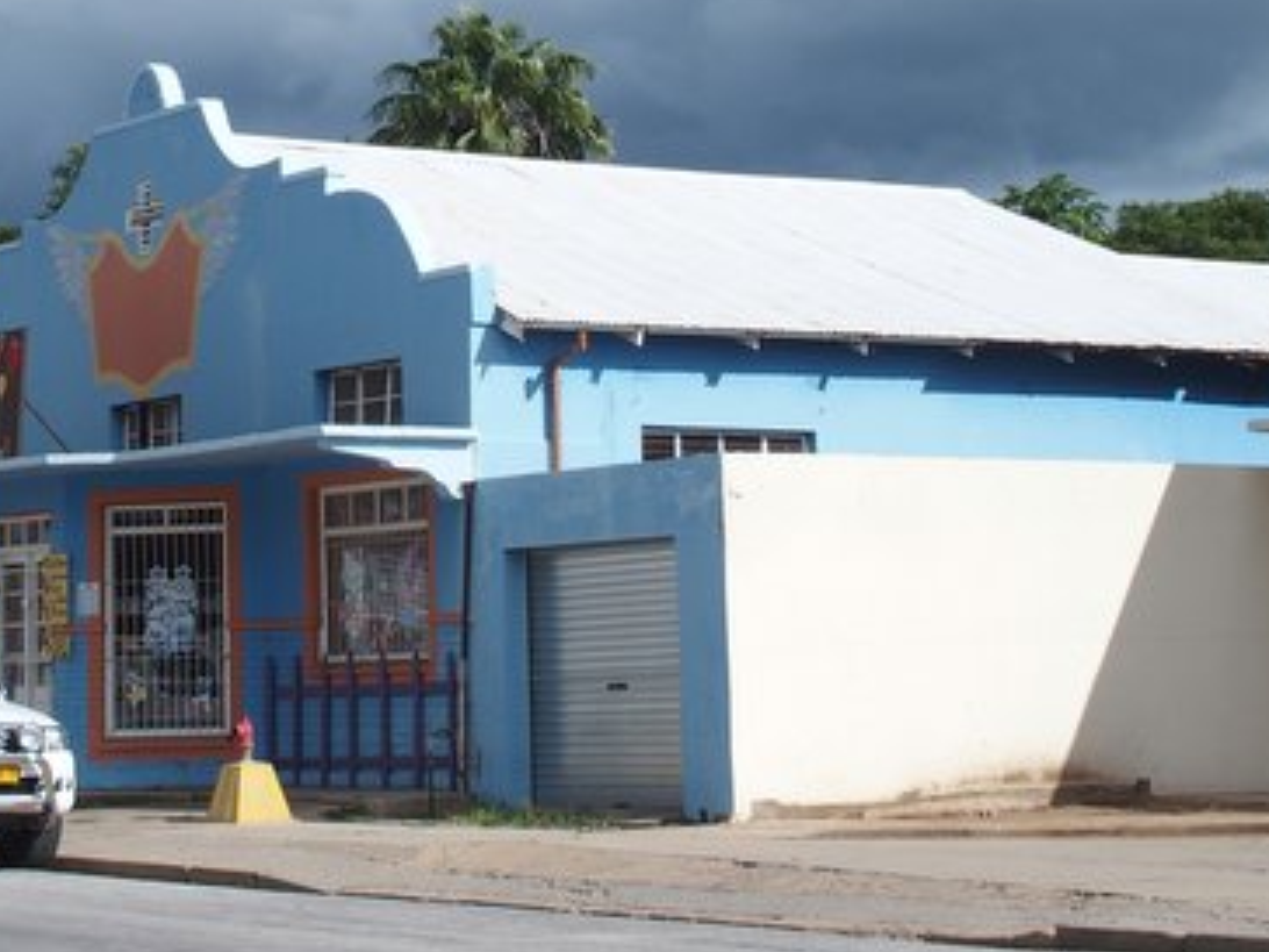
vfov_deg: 22.2
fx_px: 2420
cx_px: 457
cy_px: 380
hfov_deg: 29.2
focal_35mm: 66
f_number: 5
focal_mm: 10.8
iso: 100
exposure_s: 1/1000
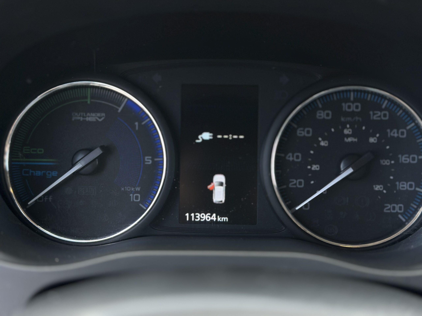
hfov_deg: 39.7
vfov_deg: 30.3
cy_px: 158
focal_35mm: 48
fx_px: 585
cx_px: 211
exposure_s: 1/96
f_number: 1.78
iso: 125
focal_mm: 6.86
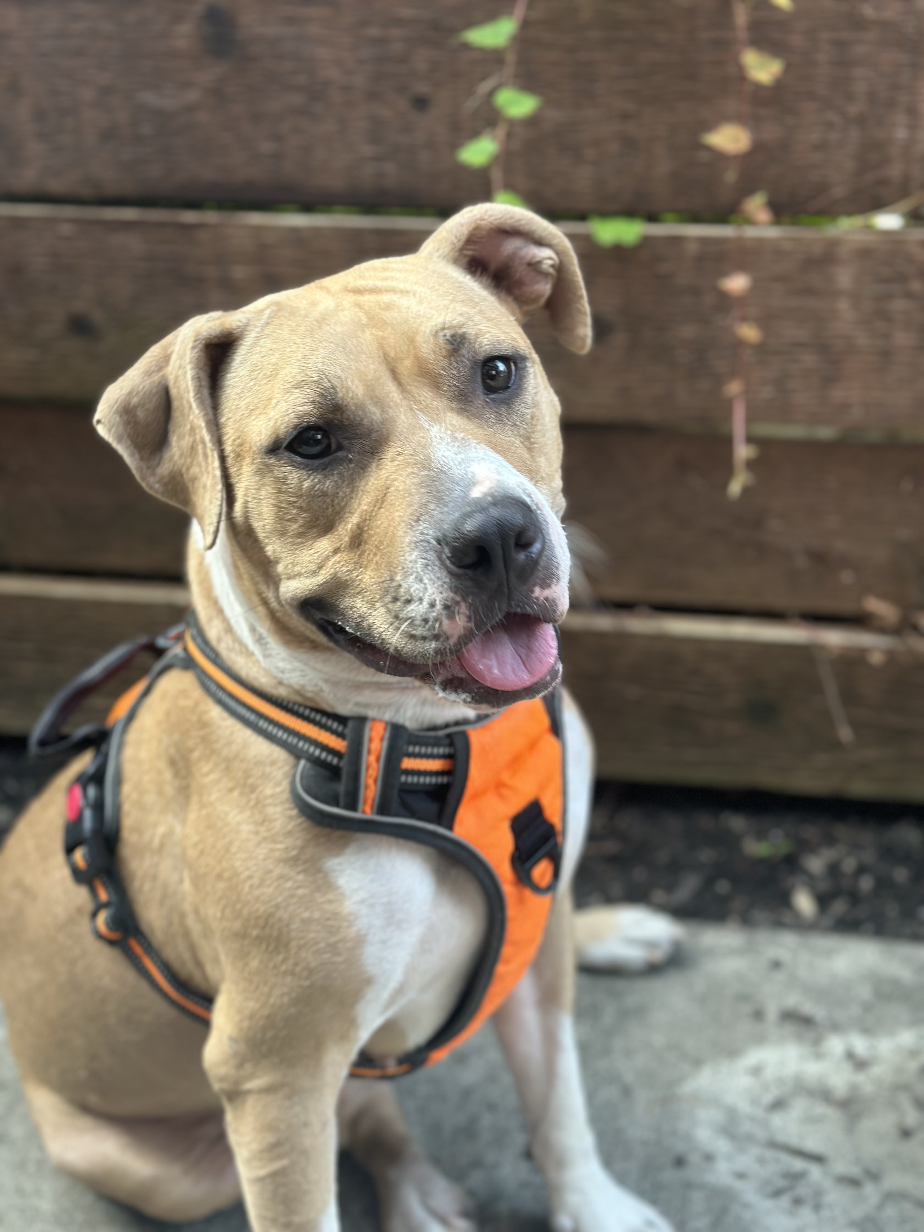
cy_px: 616
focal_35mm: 48
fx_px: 1708
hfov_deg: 30.3
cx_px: 462
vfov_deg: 39.7
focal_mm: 6.86
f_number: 1.78
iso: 125
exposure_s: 1/86
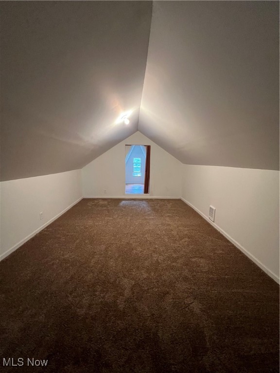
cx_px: 140
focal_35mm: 13
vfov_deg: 106.2
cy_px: 186
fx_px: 140
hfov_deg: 89.9
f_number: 1.8
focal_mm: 1.57
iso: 500
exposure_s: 1/60
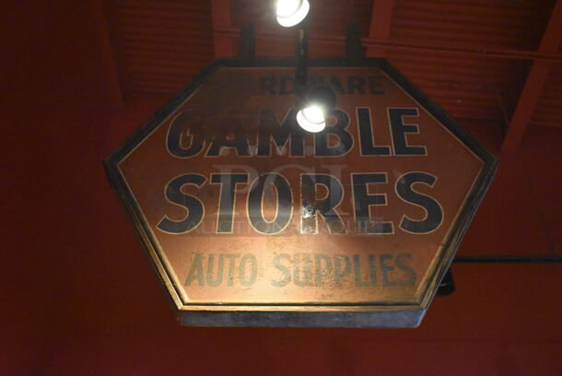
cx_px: 281
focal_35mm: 39
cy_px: 188
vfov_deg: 34.3
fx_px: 609
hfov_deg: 49.5
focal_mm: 26
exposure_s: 1/125
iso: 7200
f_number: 4
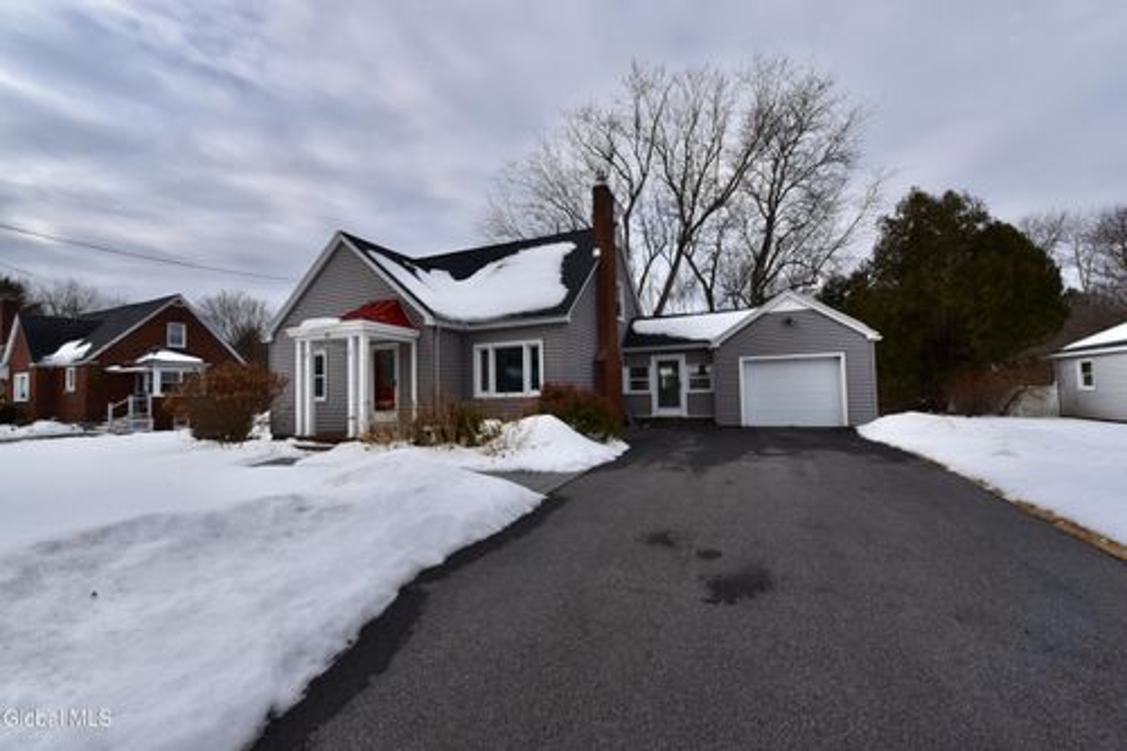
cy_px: 376
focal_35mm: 14
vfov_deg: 81.2
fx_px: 438
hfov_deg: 104.3
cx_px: 564
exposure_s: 1/1000
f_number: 16
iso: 800
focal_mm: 14
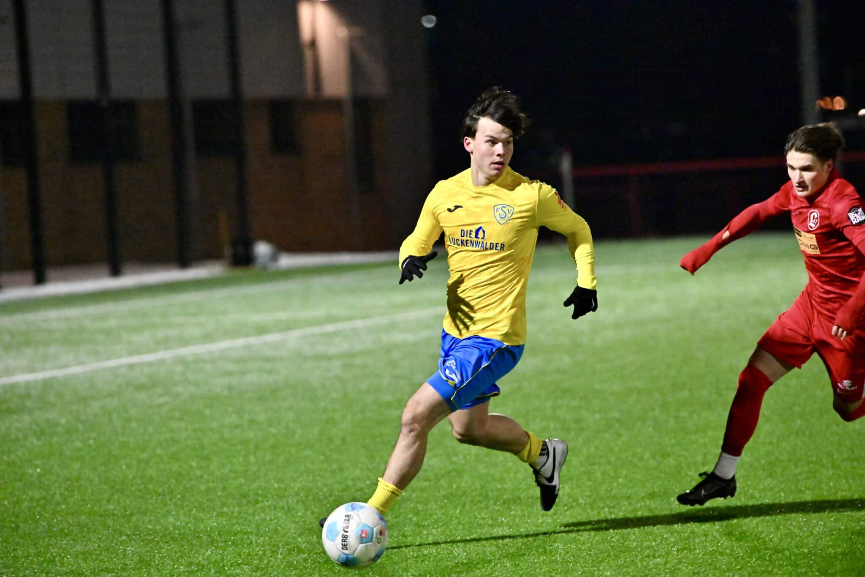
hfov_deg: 10.3
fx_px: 4805
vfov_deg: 6.9
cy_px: 288
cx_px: 432
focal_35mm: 200
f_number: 3.5
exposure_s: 1/1250
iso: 10000
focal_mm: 200
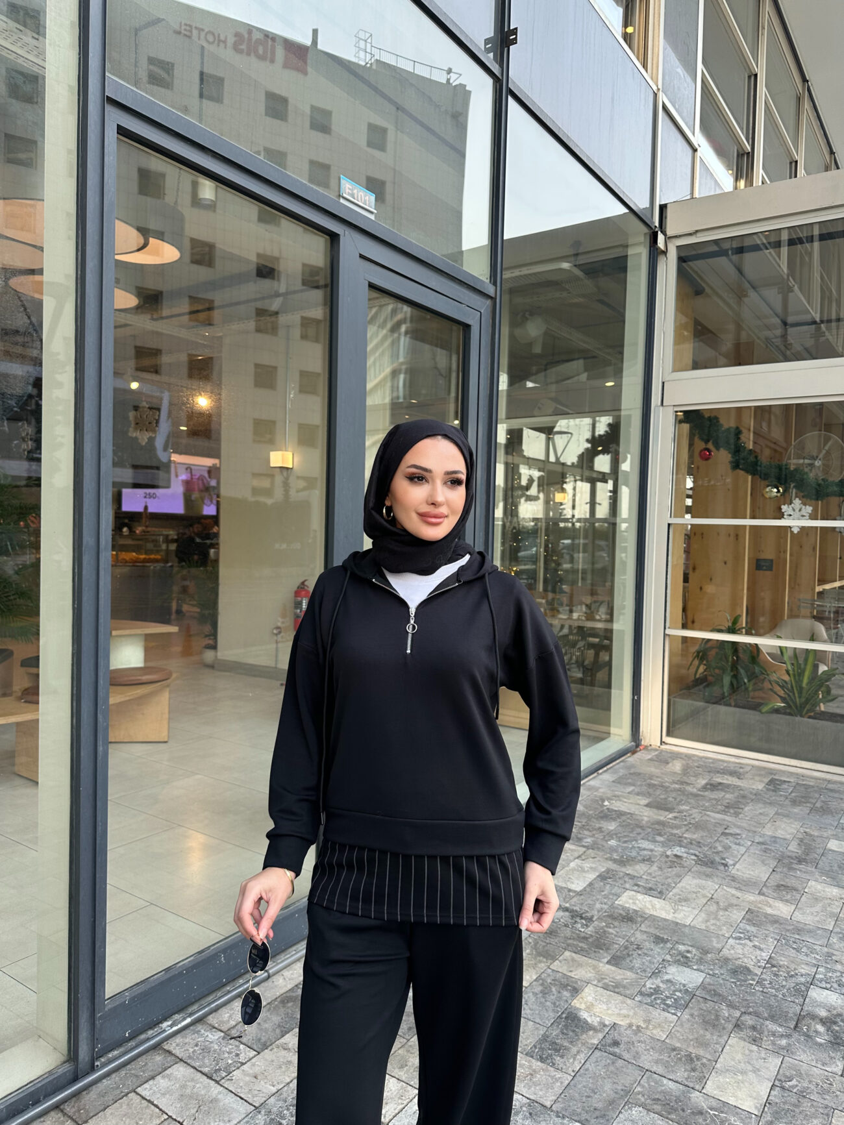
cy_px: 562
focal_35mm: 24
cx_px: 422
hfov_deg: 56.8
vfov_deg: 71.6
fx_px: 780
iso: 80
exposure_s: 1/555
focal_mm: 6.86
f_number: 1.78
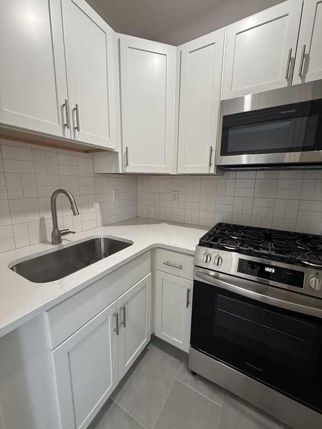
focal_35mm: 14
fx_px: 174
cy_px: 214
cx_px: 161
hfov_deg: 85.7
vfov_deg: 102.1
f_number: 2.2
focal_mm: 2.22
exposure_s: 1/60
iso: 200
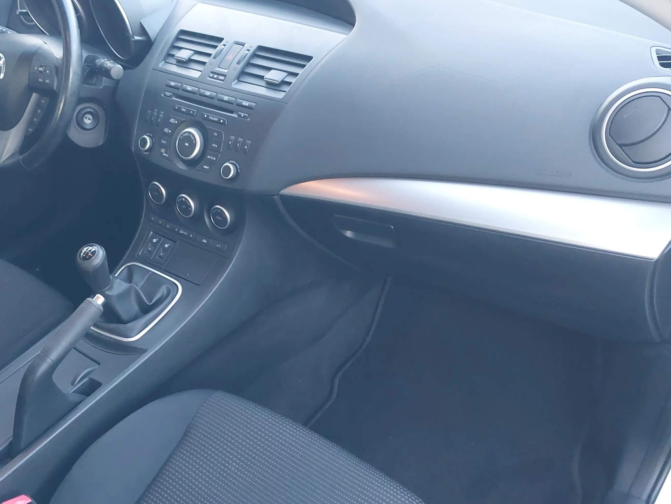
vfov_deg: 32.8
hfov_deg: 42.2
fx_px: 853
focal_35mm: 44
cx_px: 205
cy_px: 302
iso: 320
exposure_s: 1/33
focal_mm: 4.6
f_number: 1.8
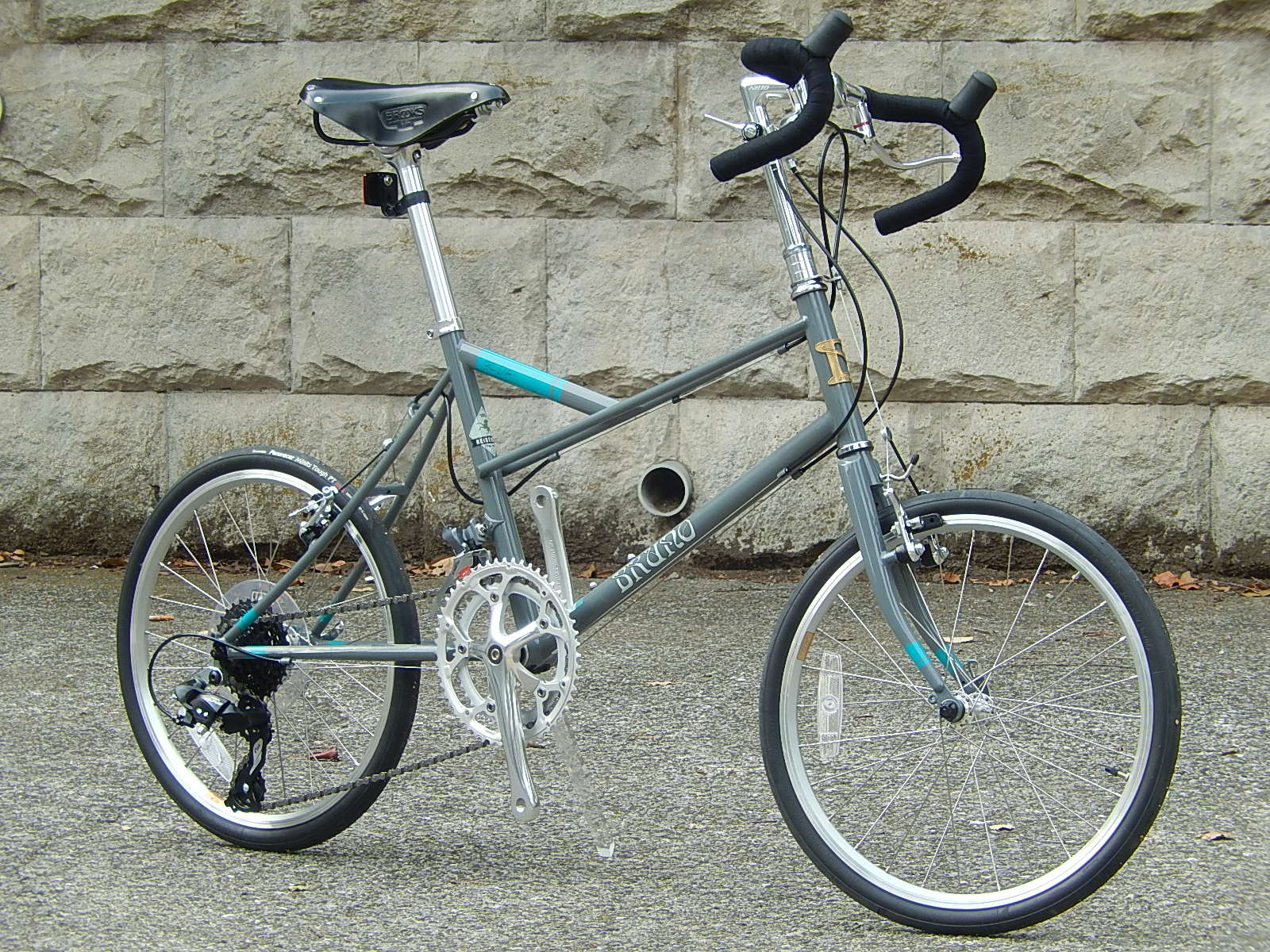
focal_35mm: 169
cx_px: 635
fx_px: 6200
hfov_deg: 11.7
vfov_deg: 8.8
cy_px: 476
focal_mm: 30.3
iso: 125
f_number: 5.7
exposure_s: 1/100
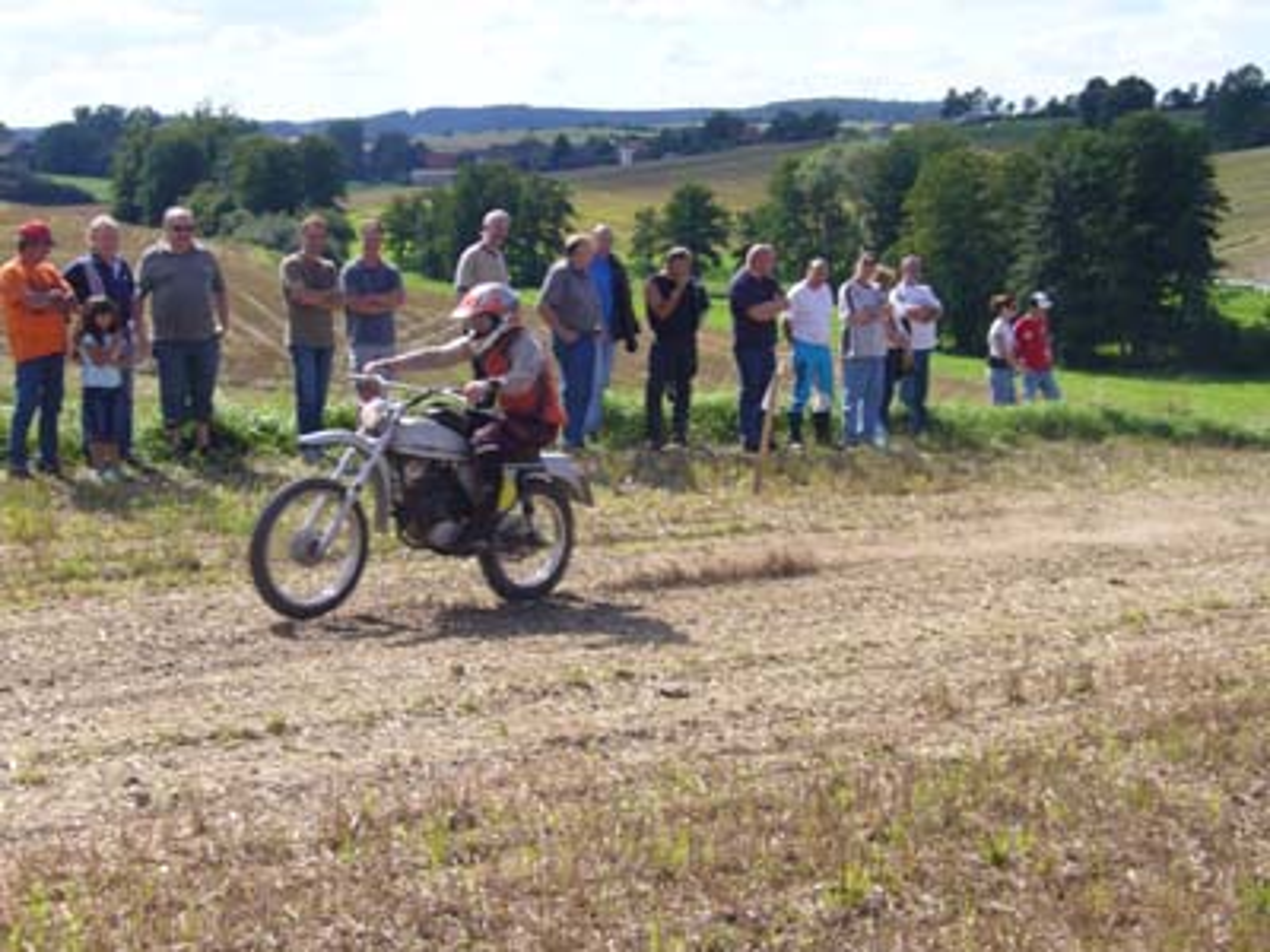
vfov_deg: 23.3
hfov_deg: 30.7
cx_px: 635
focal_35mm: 63
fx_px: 2311
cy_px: 476
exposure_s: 1/200
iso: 100
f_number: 7.5
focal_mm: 10.4
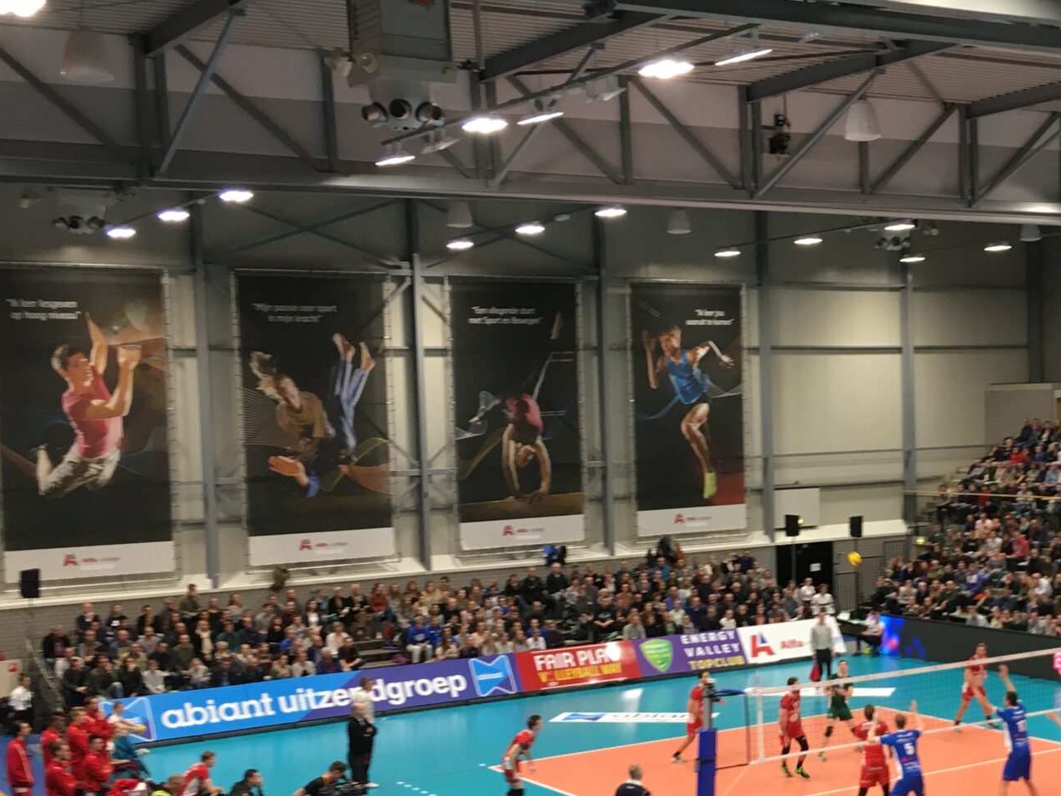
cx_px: 845
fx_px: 1778
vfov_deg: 25.2
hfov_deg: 32.4
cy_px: 498
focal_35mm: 58
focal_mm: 4.15
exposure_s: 1/33
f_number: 2.2
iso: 64
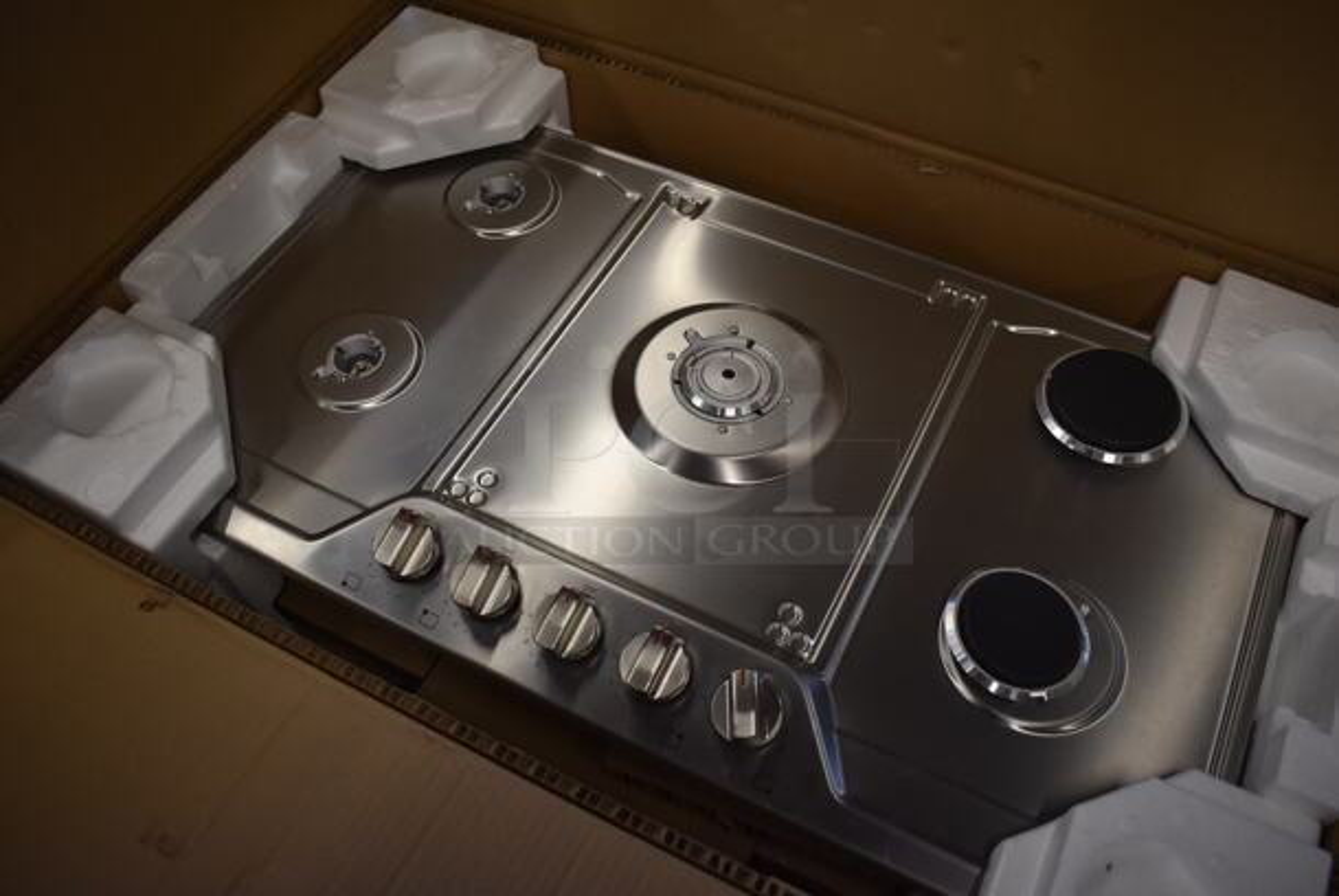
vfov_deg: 43.7
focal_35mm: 30
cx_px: 670
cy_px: 448
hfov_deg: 61.9
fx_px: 1117
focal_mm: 20
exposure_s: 1/250
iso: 640
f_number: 3.8
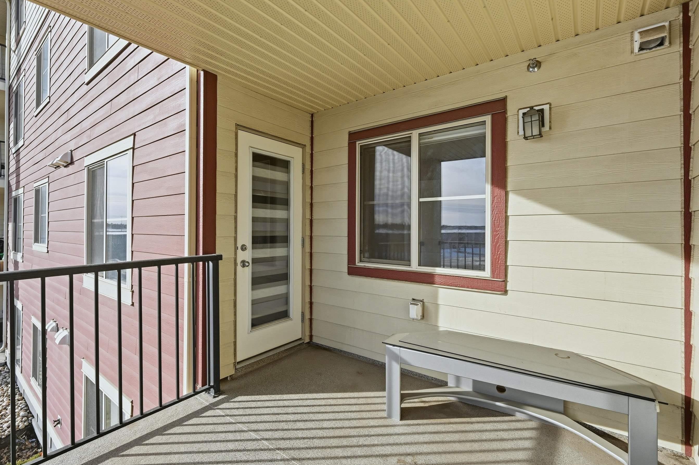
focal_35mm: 16
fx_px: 310
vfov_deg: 73.6
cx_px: 333
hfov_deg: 96.7
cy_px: 226
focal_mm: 14
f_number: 8
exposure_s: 1/640
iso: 100
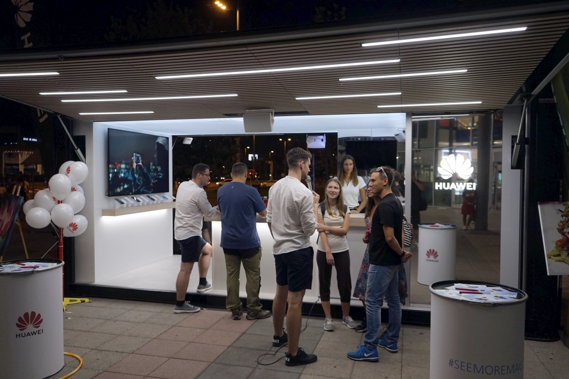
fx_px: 443
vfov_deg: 46.4
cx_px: 284
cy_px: 190
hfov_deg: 65.5
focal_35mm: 28
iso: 1250
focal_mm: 28
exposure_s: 1/160
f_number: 4
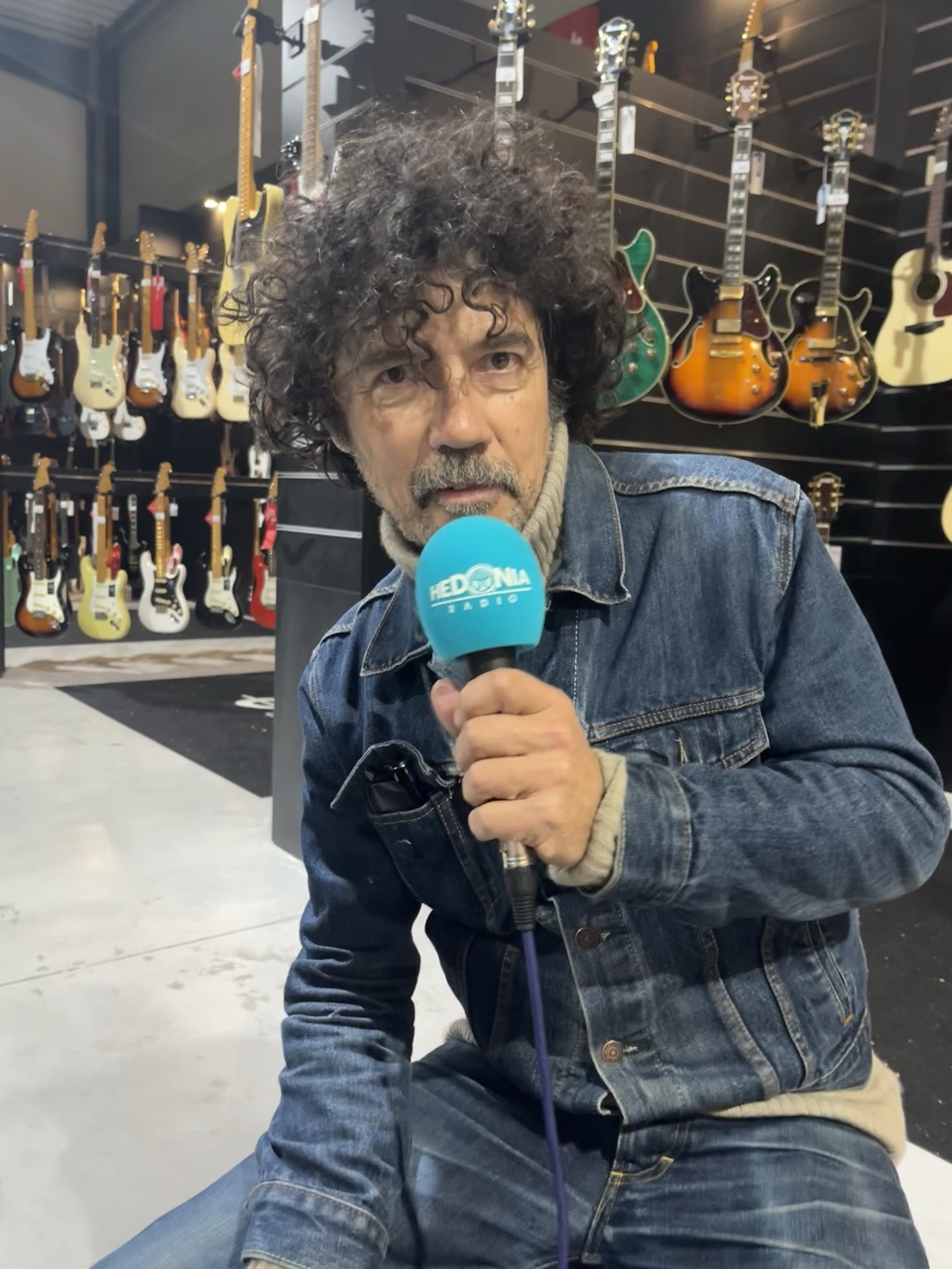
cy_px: 634
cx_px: 476
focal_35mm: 26
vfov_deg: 67.3
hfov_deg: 53.1
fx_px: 953
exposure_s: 1/60
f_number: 1.6
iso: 500
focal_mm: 5.1
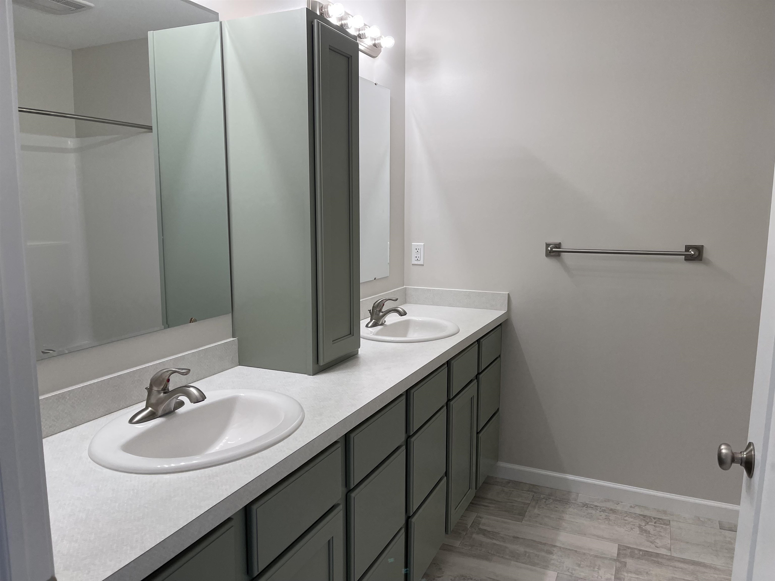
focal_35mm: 26
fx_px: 582
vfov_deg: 53.1
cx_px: 388
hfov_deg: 67.3
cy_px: 290
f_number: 1.6
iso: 80
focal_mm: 5.1
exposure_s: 1/120
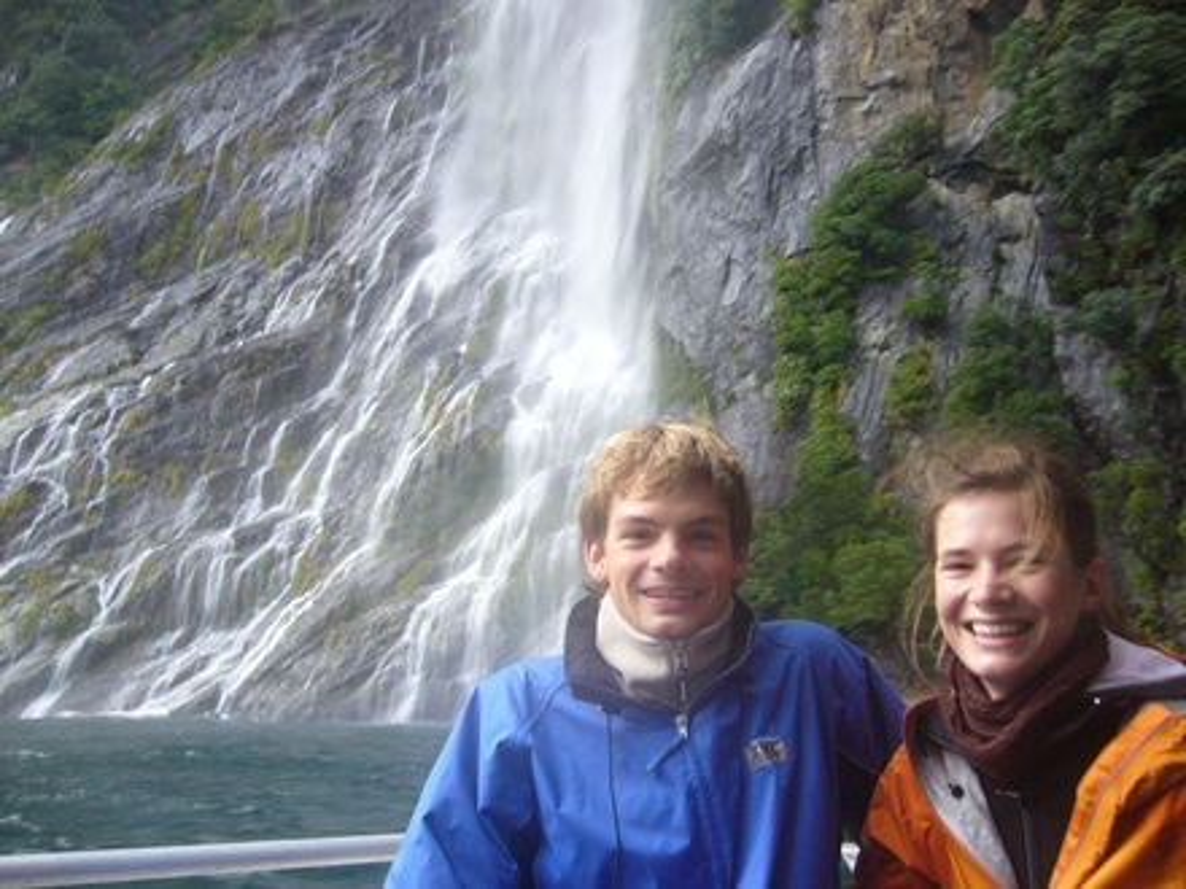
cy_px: 444
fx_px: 1199
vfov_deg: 40.7
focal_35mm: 35
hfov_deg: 52.6
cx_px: 593
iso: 125
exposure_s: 1/13
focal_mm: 5.8
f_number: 2.8
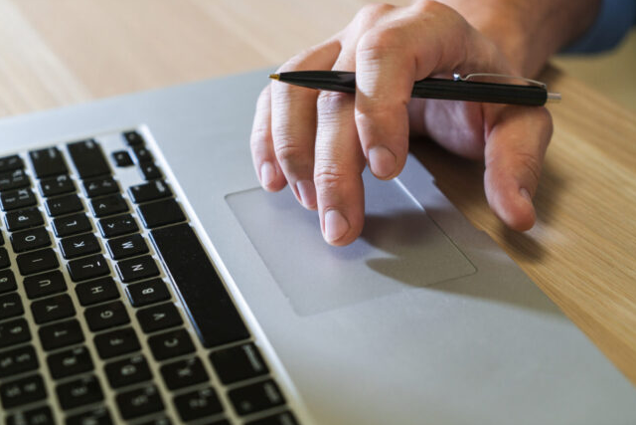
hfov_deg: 29.2
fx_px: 1219
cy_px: 212
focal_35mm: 69
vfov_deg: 19.7
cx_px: 320
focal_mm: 68
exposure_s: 1/60
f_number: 4
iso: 640
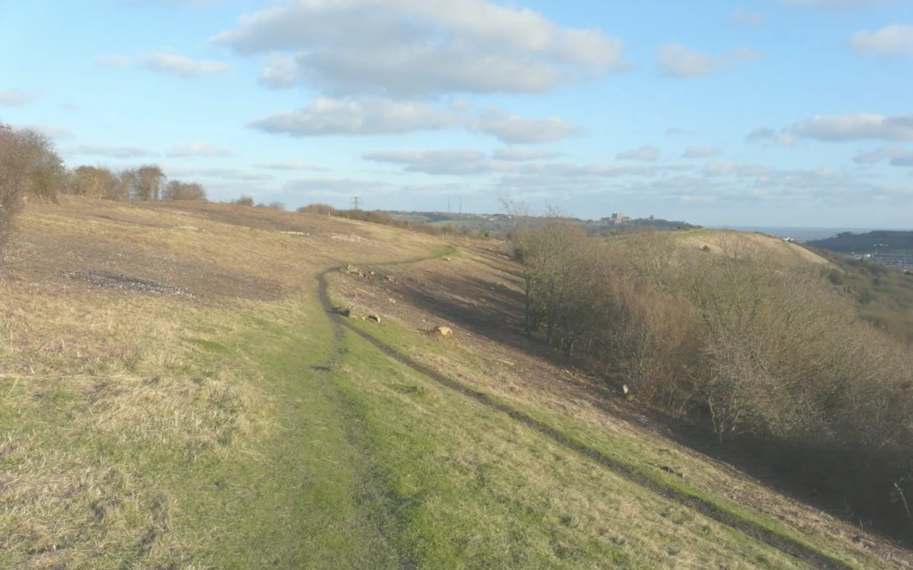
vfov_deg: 41.6
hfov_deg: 62.9
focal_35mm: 30
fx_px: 746
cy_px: 345
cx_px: 461
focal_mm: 4.6
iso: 100
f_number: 4
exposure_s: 1/500
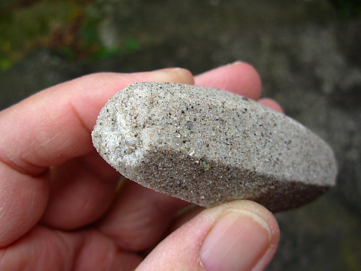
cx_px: 180
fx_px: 396
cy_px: 136
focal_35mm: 38
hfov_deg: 49.0
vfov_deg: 37.7
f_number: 2.9
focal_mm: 6.3
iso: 50
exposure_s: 1/209
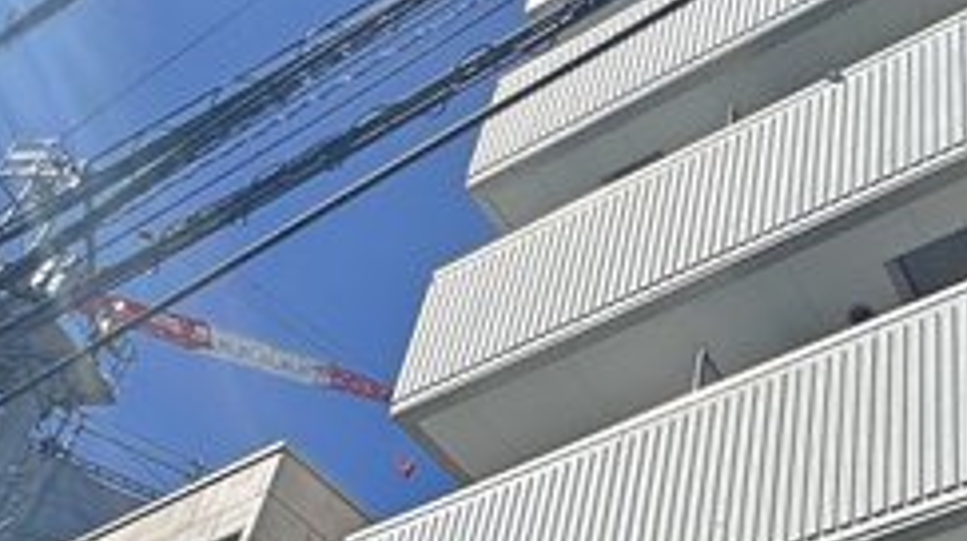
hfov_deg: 39.8
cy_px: 935
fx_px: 1127
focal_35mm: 44
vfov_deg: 20.4
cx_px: 1005
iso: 50
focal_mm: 2.22
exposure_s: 1/2959
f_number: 2.2
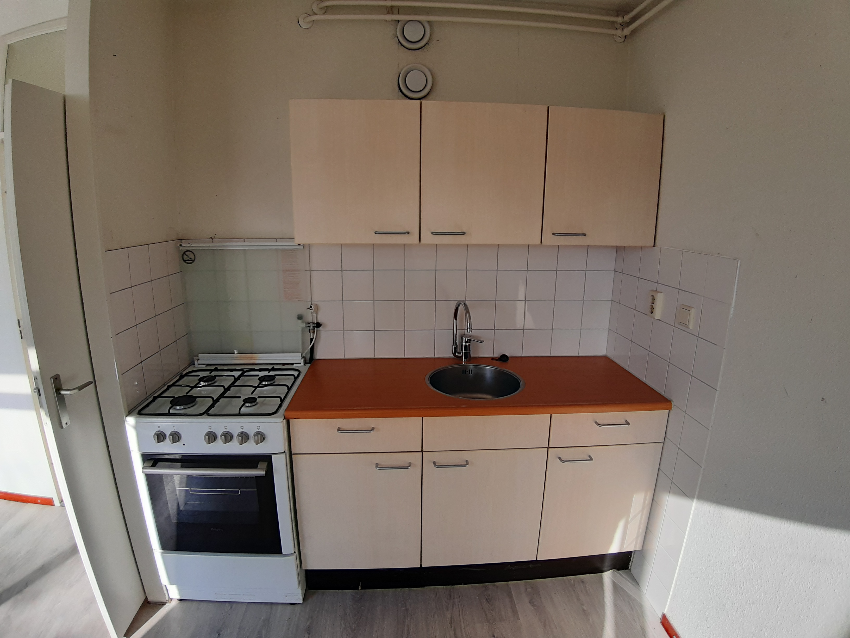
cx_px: 425
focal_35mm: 18
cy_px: 319
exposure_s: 1/311
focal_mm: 1.87
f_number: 2.4
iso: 40
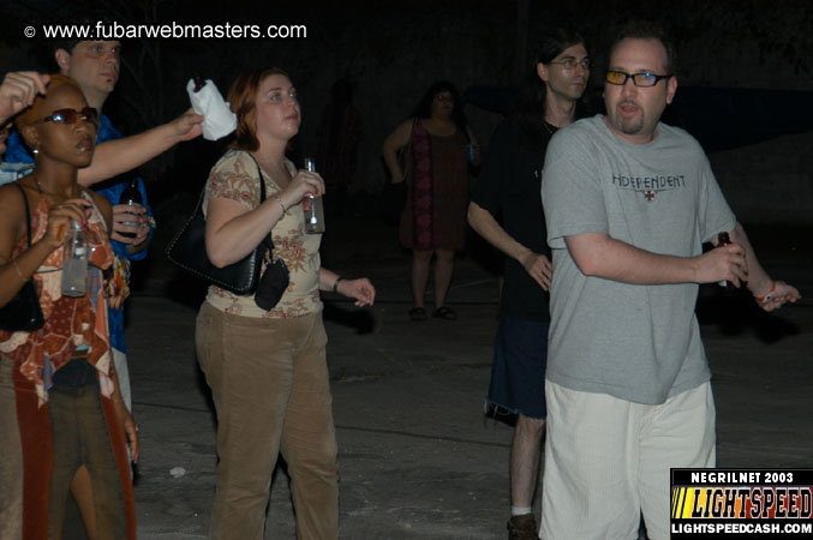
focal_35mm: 93
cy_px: 270
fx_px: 2098
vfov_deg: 14.7
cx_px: 406
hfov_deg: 21.9
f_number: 5
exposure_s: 1/60
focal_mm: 62
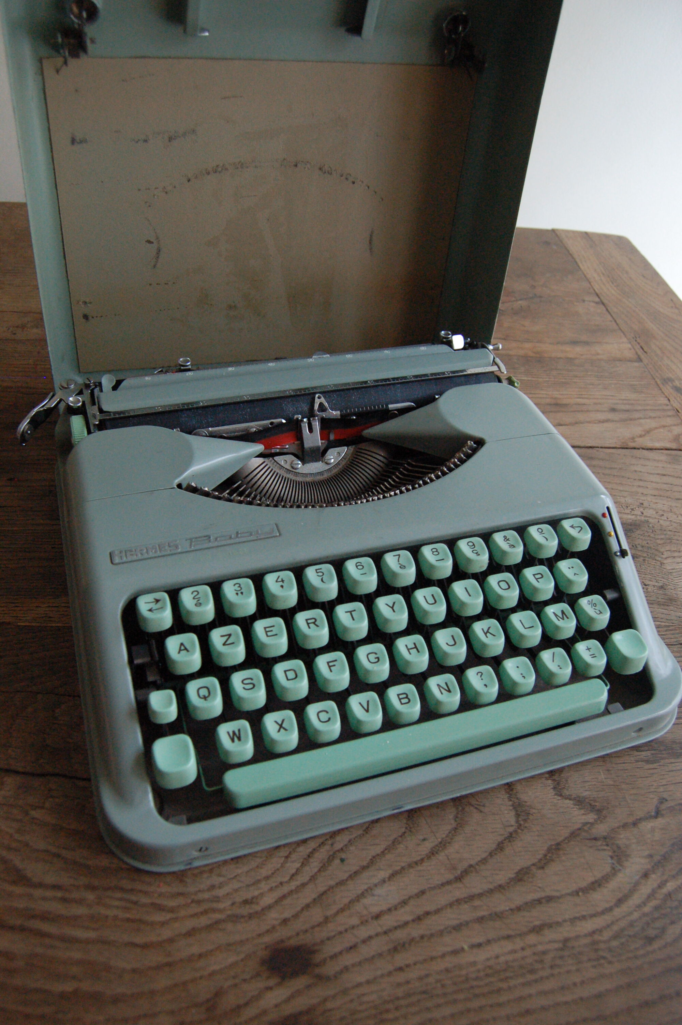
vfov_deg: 67.4
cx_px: 341
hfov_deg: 47.8
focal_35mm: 27
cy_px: 512
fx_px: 769
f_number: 4.5
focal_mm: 18
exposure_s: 1/80
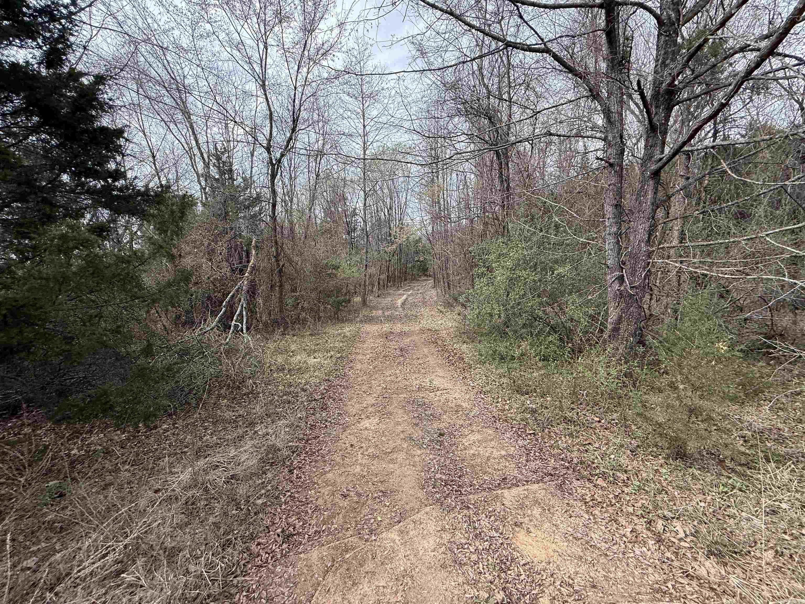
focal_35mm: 14
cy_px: 302
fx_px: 326
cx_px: 402
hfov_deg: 102.1
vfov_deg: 85.7
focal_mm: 2.22
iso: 64
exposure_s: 1/482
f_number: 2.2
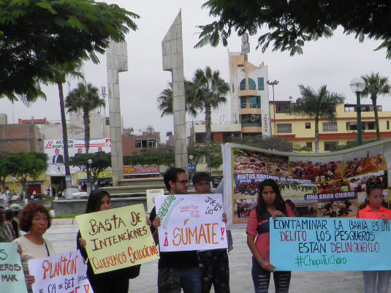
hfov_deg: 28.4
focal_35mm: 67
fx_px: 757
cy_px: 211
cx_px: 305
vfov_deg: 21.8
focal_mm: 4.9
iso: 50
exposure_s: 1/200
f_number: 5.7
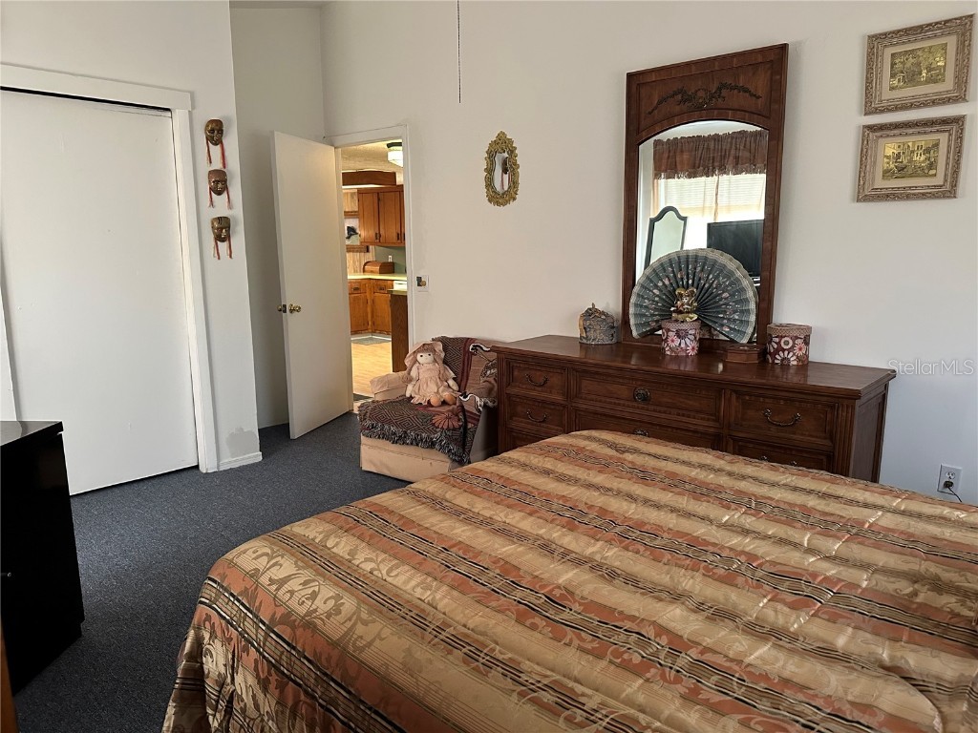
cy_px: 366
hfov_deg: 71.6
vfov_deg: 56.8
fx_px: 678
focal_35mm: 24
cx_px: 489
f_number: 1.78
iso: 500
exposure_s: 1/60
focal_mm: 6.86
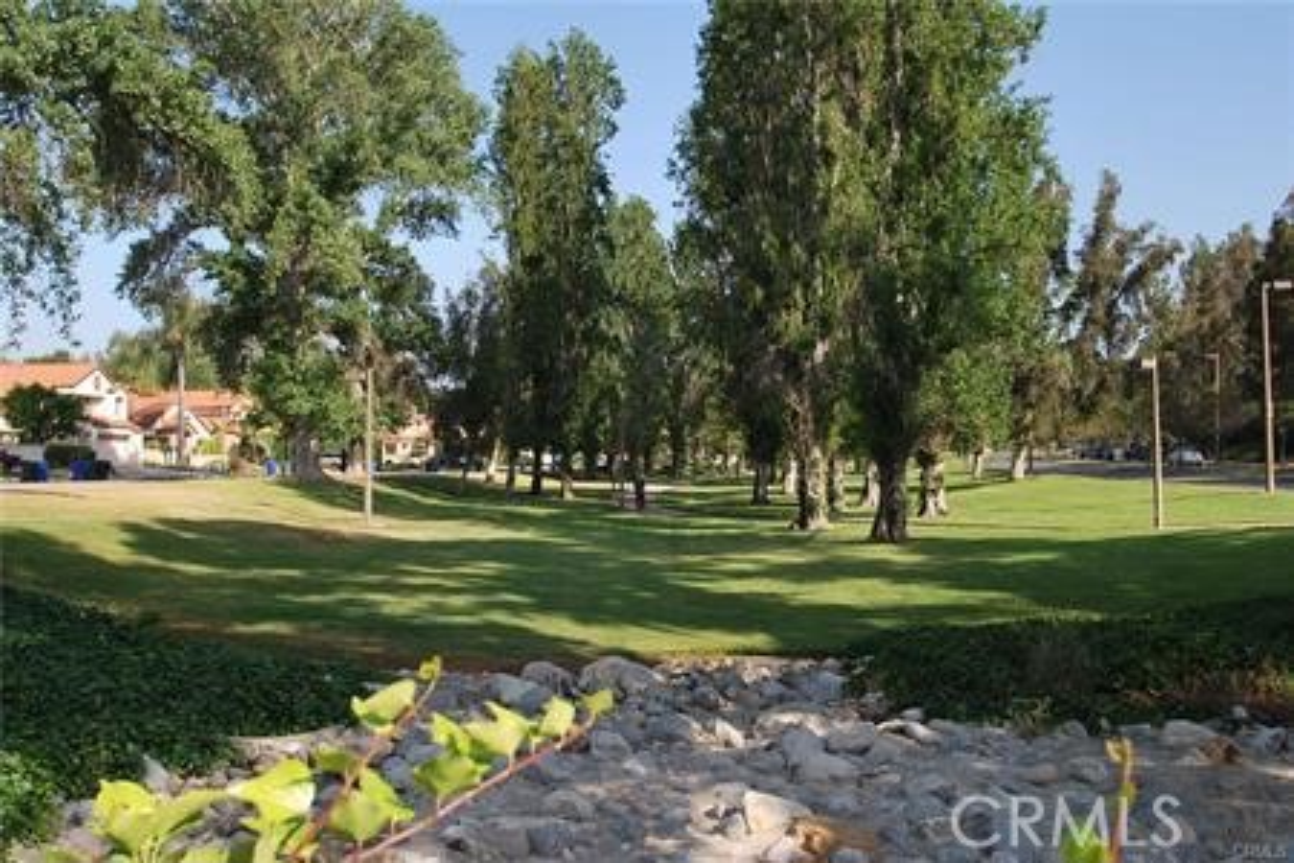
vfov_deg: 36.9
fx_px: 1294
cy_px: 432
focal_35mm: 36
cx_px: 647
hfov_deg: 53.1
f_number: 6.3
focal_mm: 24
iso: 100
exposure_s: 1/160
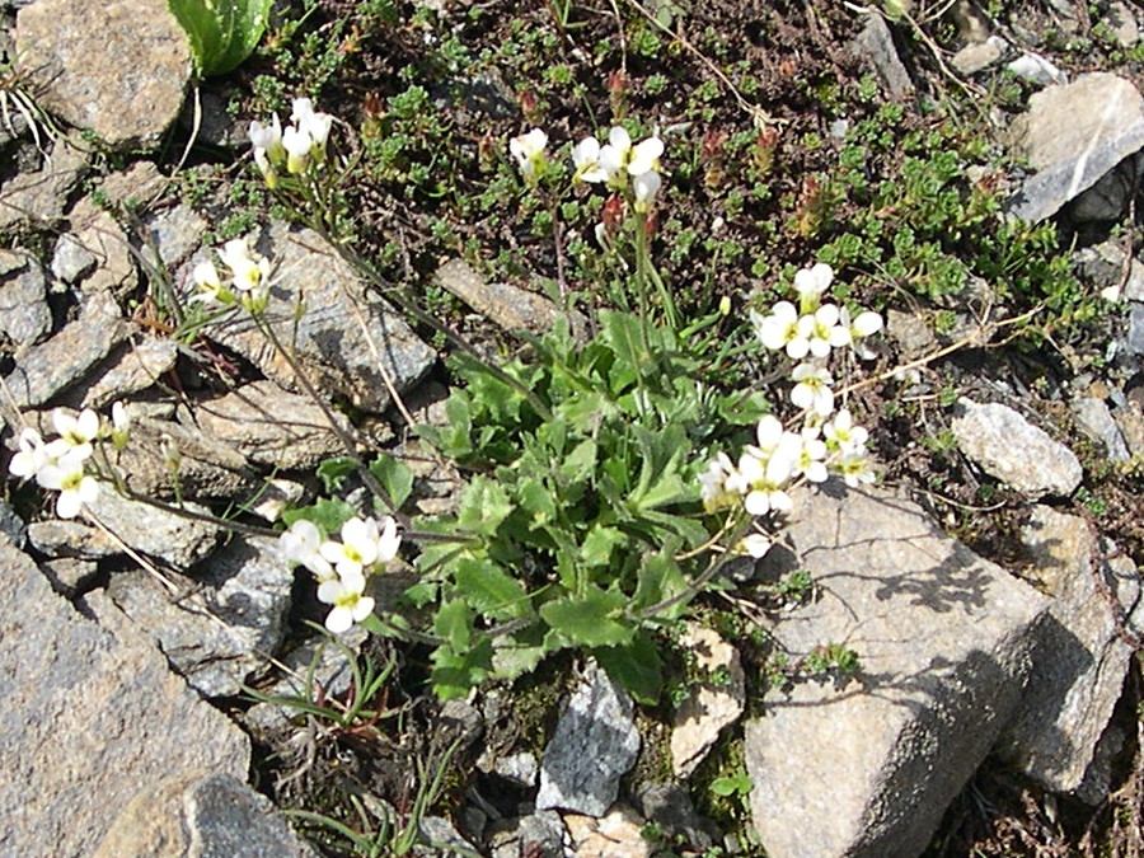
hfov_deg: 49.0
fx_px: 1256
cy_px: 429
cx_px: 572
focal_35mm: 38
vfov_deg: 37.7
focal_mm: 8
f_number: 7.6
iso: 100
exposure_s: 1/182
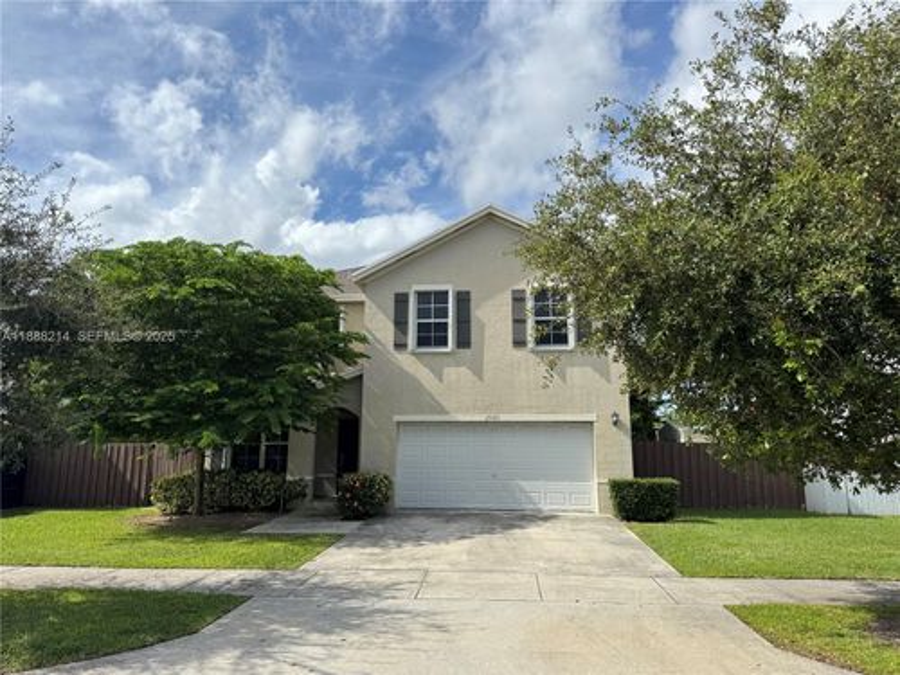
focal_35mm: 24
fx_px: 624
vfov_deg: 56.8
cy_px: 338
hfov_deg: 71.6
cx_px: 450
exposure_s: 1/5348
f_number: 1.78
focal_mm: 6.76
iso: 80
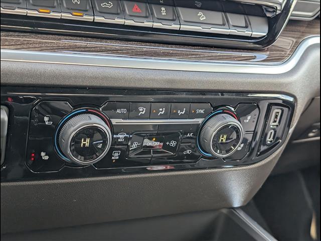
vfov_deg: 29.7
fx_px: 454
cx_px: 160
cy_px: 120
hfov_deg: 38.9
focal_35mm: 49
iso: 241
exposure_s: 1/526
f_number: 1.68
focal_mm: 6.9
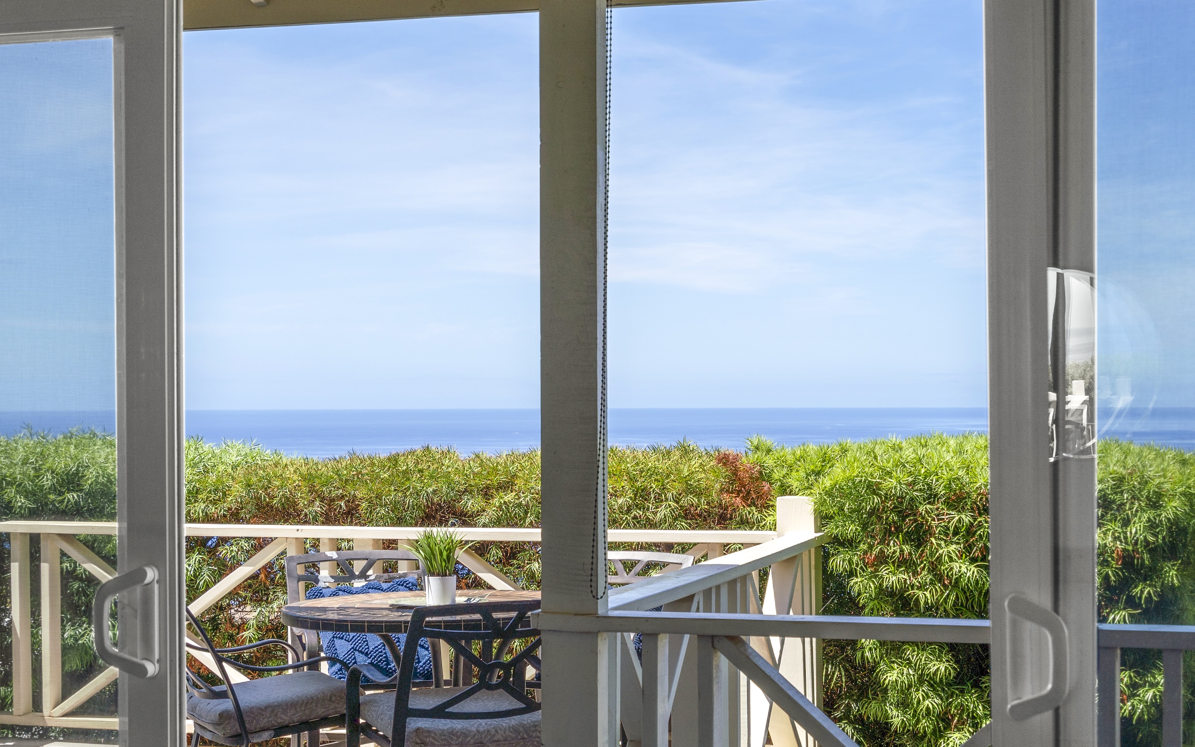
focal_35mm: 67
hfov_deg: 30.6
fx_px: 2182
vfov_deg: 19.4
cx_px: 589
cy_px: 407
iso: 100
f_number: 5.6
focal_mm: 35
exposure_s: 1/160
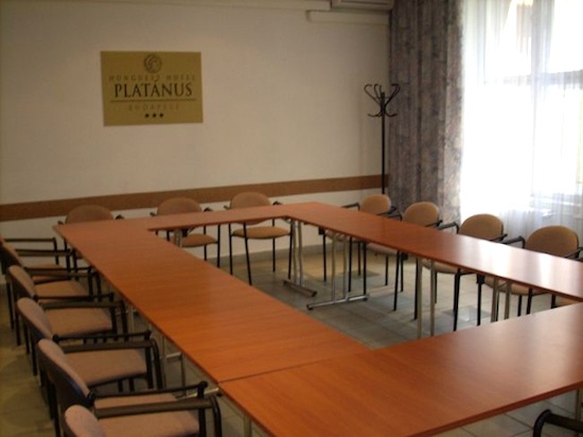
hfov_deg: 50.2
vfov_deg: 38.6
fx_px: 623
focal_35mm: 37
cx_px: 292
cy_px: 218
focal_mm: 6.2
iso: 161
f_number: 2.8
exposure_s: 1/30
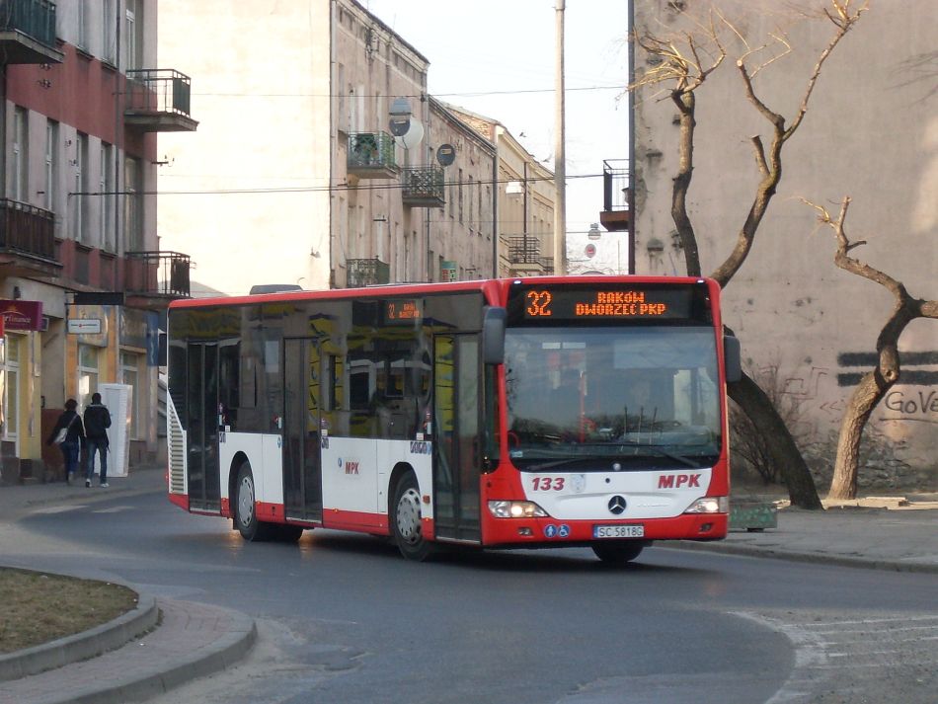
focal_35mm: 114
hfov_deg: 17.3
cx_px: 469
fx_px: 3090
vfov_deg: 13.0
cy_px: 352
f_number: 5.2
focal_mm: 18.9
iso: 100
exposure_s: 1/125
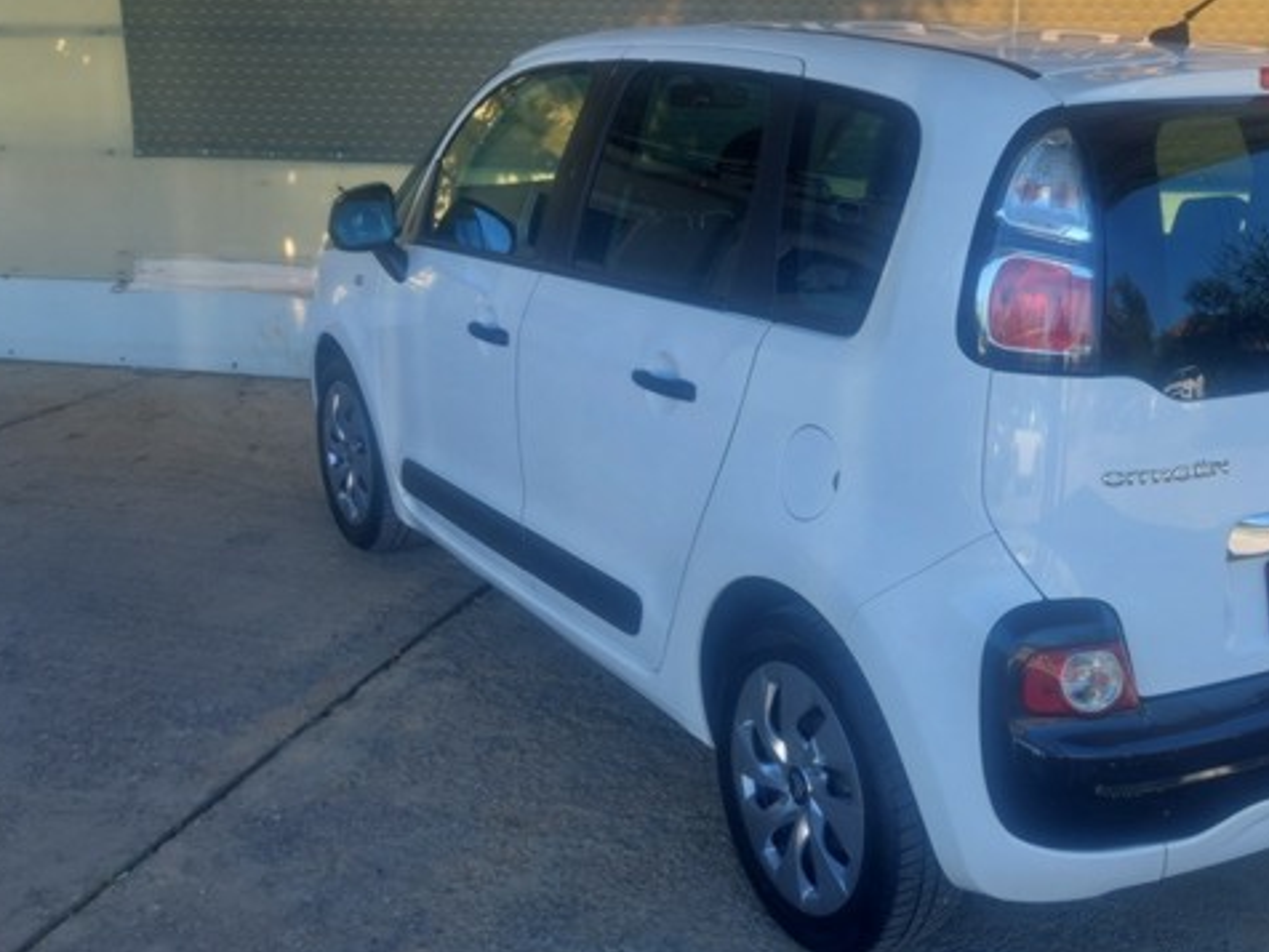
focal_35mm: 42
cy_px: 368
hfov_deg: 43.0
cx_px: 986
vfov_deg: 34.2
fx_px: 1540
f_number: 1.8
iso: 40
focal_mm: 5.23
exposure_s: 1/278
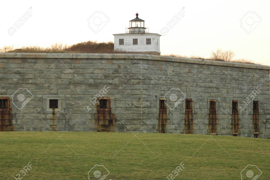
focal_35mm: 128
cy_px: 90
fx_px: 955
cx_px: 135
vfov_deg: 10.7
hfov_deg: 16.1
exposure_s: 1/80
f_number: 5.6
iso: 1600
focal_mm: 85
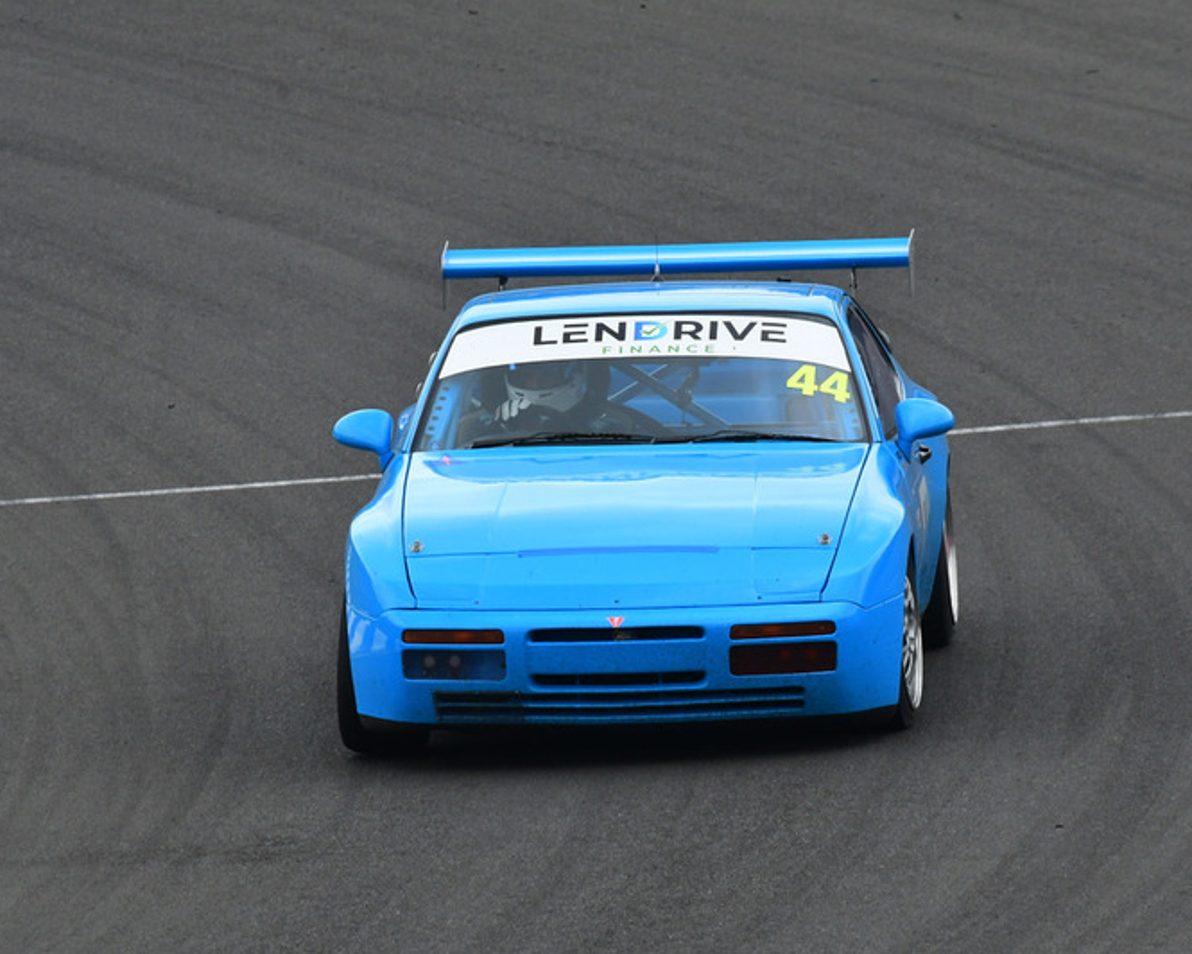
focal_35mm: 712
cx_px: 665
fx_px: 25118
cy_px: 477
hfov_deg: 2.7
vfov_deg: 2.2
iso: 1000
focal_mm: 420
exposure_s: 1/640
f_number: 11
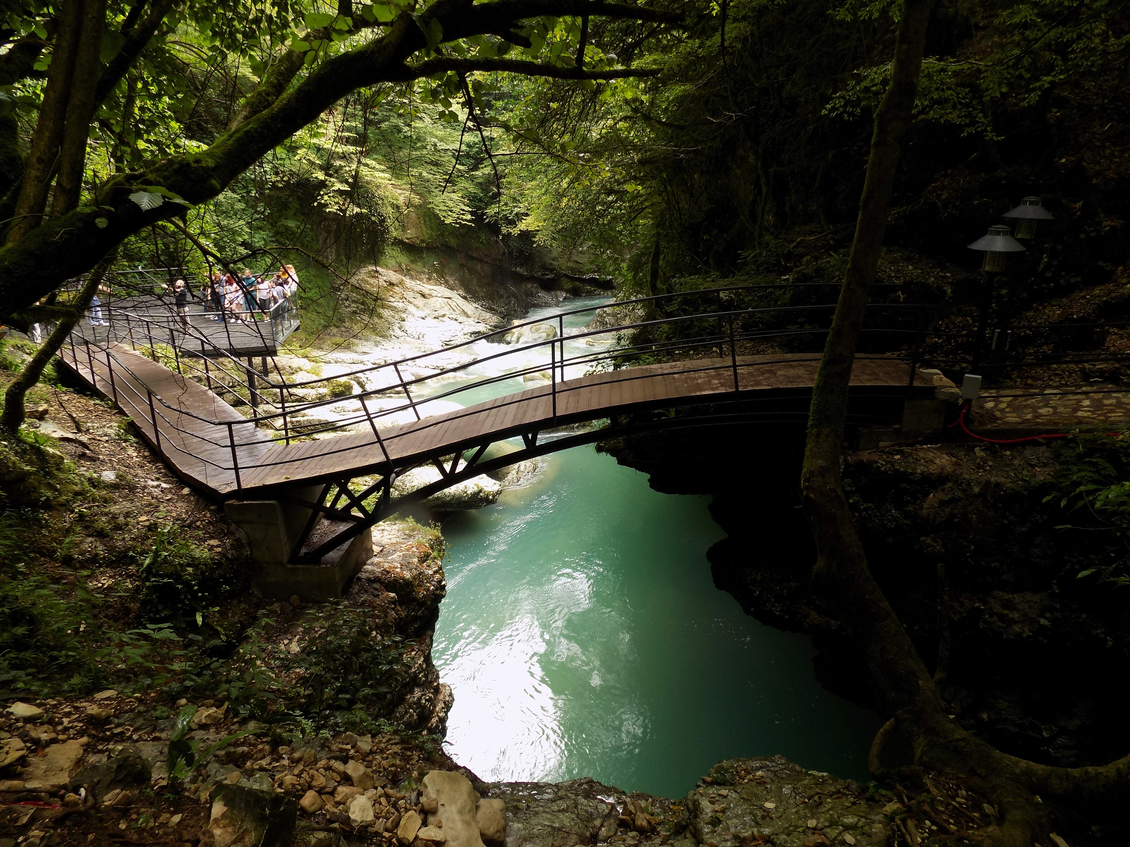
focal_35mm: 23
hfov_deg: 73.9
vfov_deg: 58.9
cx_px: 565
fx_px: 751
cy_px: 424
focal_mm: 4
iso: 80
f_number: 3.1
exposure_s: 1/50
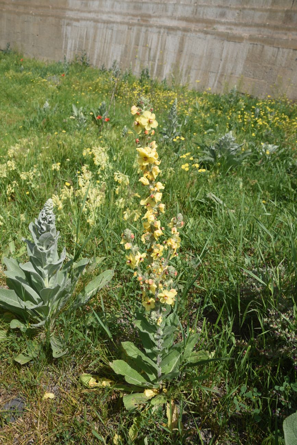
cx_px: 148
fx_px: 619
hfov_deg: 27.0
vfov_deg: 39.6
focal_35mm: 50
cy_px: 222
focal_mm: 50
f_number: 11
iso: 100
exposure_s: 1/125
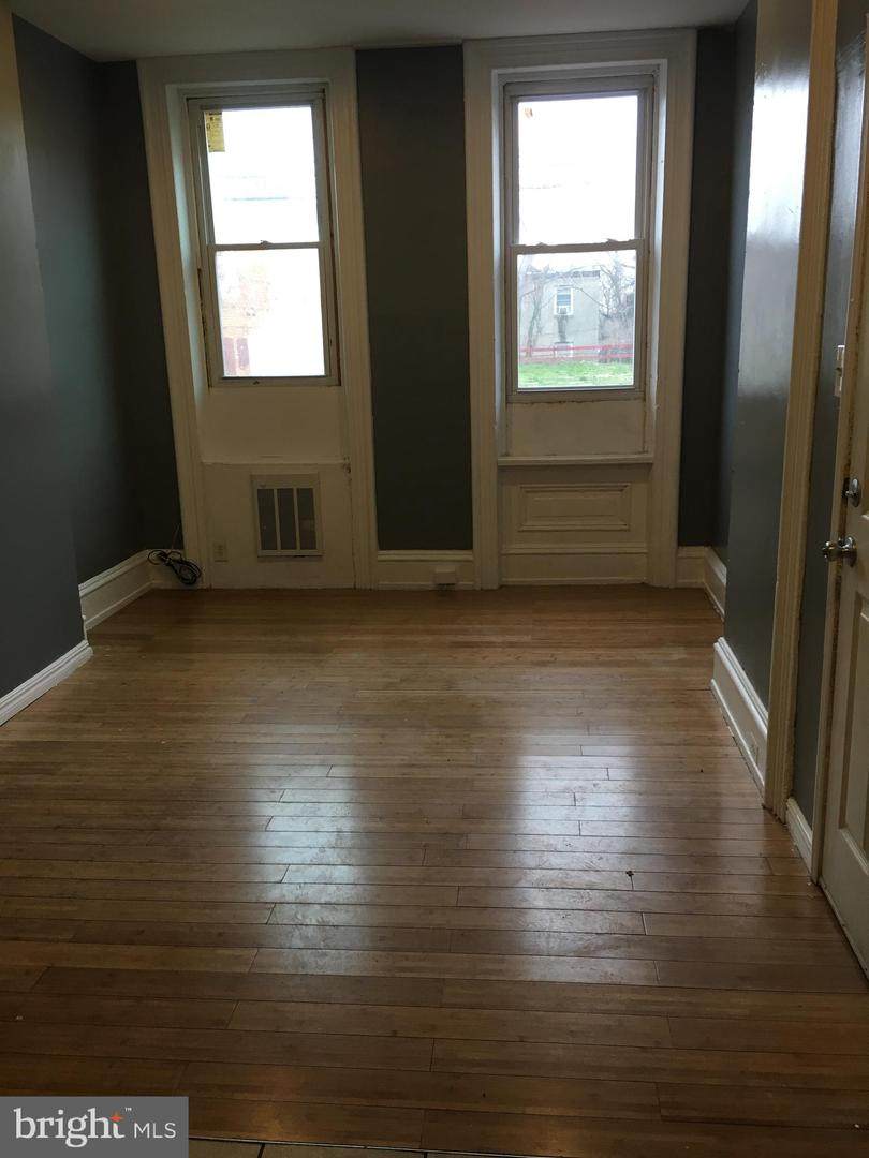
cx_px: 434
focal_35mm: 29
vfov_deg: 61.7
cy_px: 579
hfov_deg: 48.2
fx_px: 971
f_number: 2.2
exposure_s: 1/30
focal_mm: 4.15
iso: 64
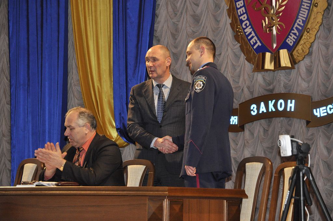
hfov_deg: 16.1
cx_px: 166
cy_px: 110
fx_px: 1178
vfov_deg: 10.7
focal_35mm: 128
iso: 1250
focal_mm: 85
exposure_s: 1/60
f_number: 5.6
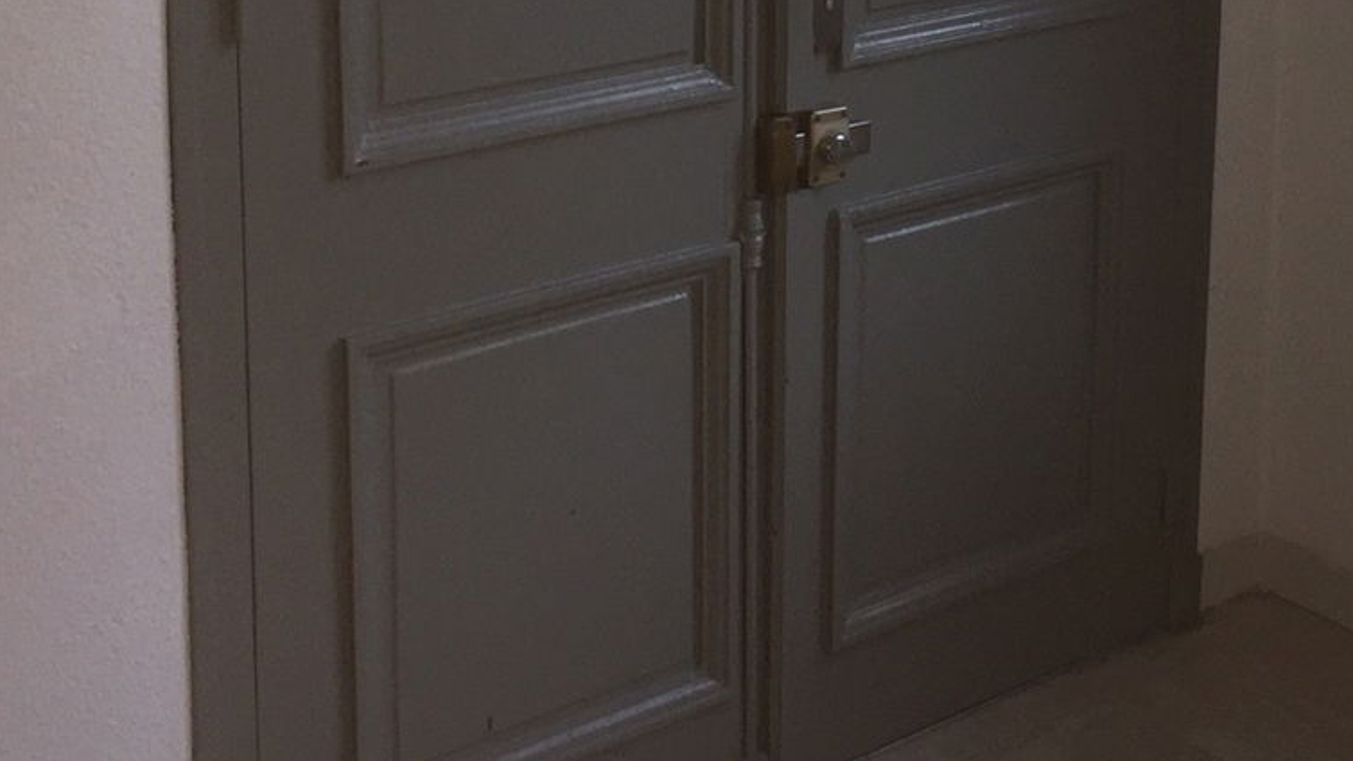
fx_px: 2404
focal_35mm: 67
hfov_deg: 31.2
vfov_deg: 17.4
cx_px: 883
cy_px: -83
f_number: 2.2
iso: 64
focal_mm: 4.15
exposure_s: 1/33
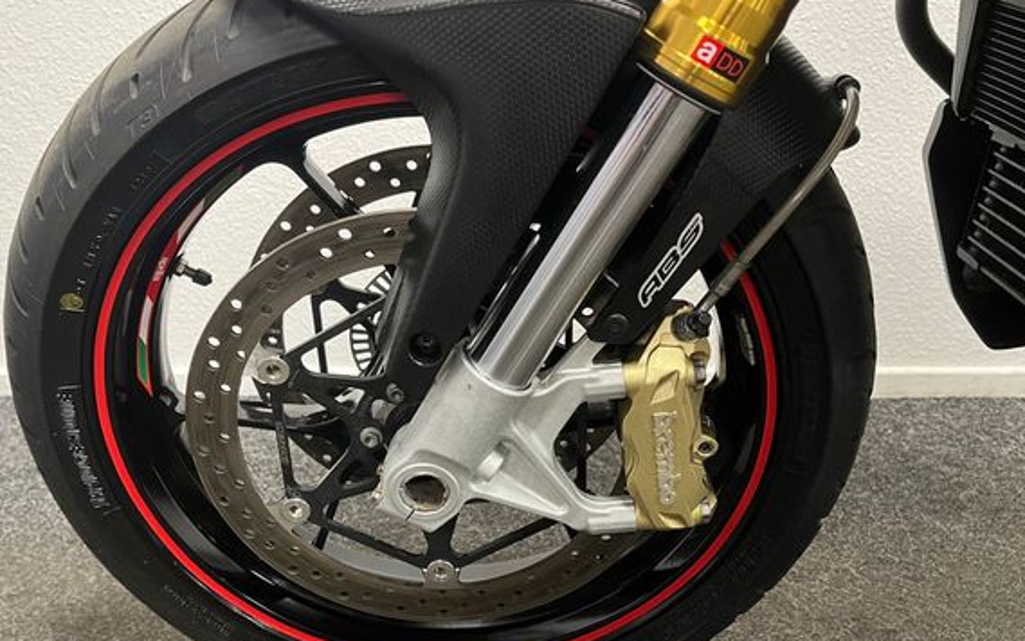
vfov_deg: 40.6
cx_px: 461
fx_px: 866
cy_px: 293
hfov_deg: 61.1
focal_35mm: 31
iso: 500
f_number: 1.6
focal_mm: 5.1
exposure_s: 1/50
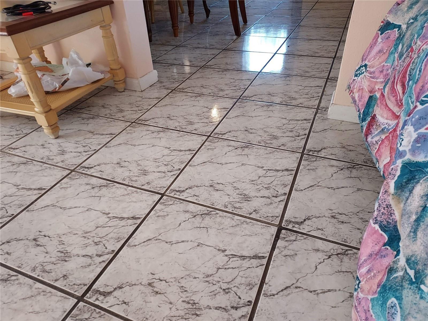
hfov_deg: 71.6
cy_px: 160
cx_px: 214
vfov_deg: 56.8
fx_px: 297
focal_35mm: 24
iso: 400
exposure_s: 1/60
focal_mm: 4.6
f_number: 1.8
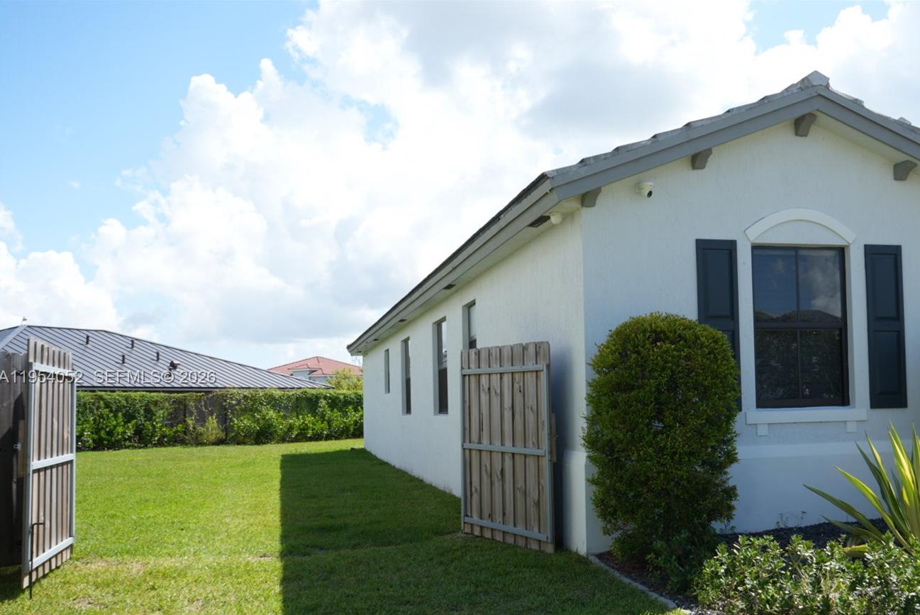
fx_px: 946
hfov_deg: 51.4
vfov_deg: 35.8
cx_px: 562
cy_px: 378
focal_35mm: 37
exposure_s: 1/200
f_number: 11
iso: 250
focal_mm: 30
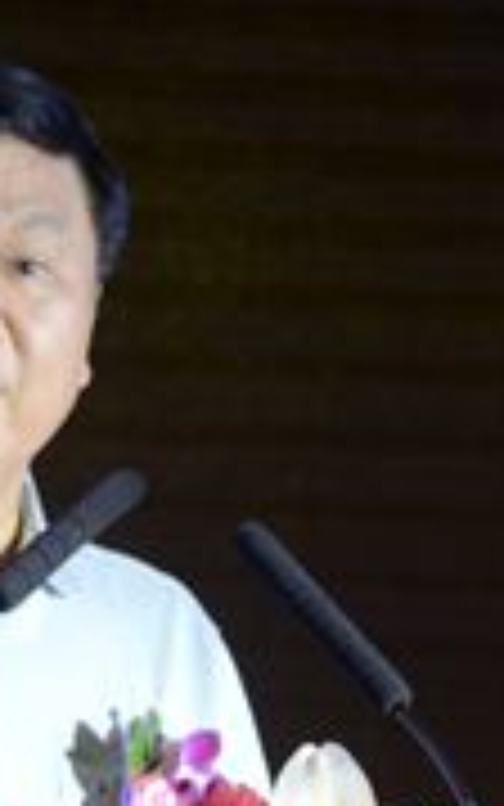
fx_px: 11808
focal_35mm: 538
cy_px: 673
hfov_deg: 2.4
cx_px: 4
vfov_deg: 3.9
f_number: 5.6
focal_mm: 105
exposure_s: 1/125
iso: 1000
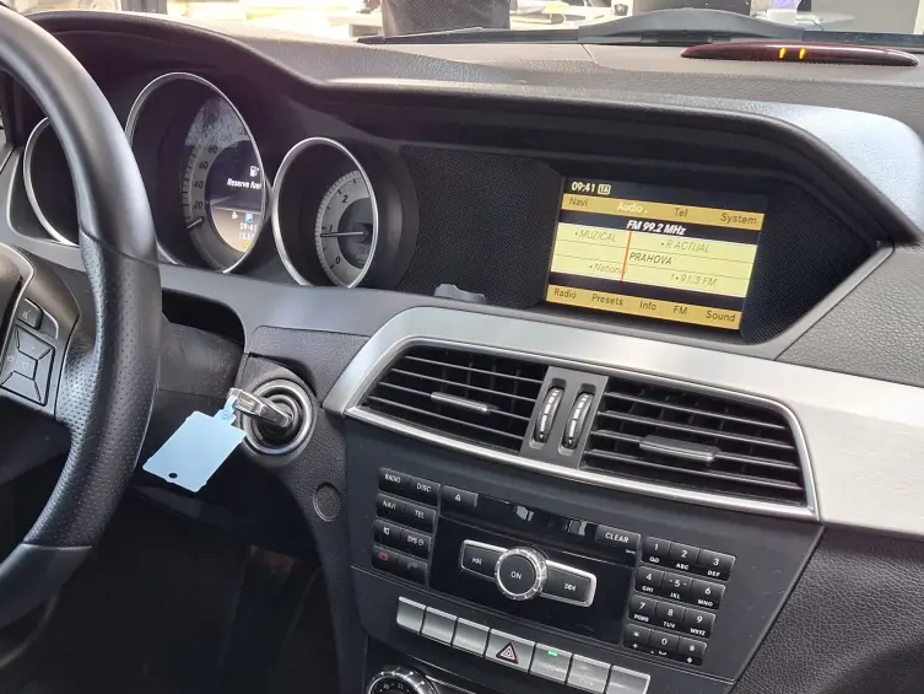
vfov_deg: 31.5
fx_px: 1175
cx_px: 336
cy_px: 613
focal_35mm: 44
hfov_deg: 42.6
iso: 250
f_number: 1.8
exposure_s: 1/45
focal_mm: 5.4
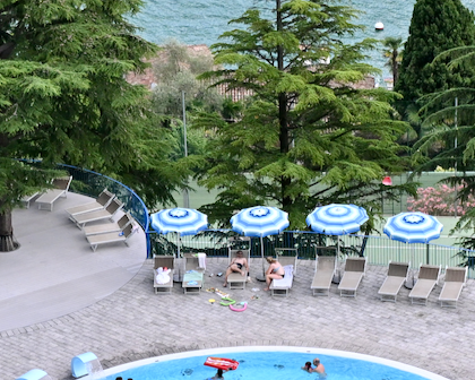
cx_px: 202
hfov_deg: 12.8
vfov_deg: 10.2
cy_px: 394
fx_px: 2109
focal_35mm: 150
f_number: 5
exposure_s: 1/2000
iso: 500
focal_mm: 35
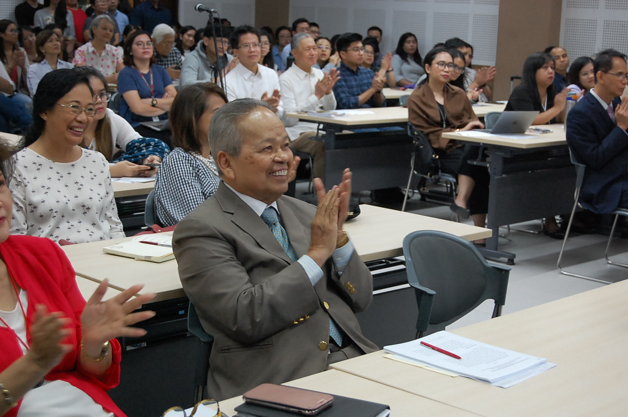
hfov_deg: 31.9
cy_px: 208
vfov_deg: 21.5
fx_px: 1098
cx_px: 314
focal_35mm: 63
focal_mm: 42
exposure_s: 1/40
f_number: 5.6
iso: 1250
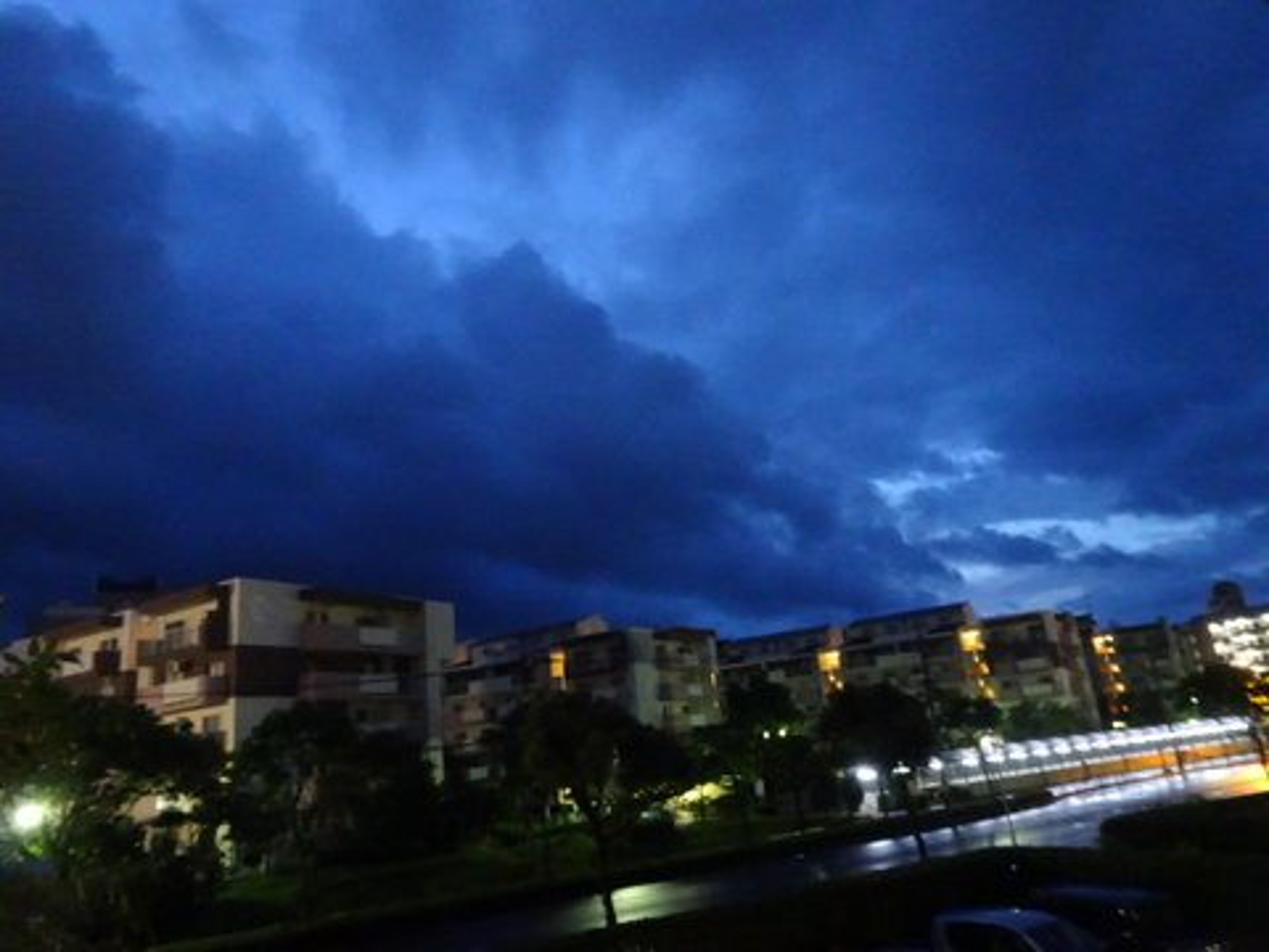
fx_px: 880
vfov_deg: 56.8
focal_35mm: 24
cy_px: 476
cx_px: 634
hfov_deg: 71.6
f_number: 3.5
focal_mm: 4.1
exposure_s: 1/4
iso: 2000
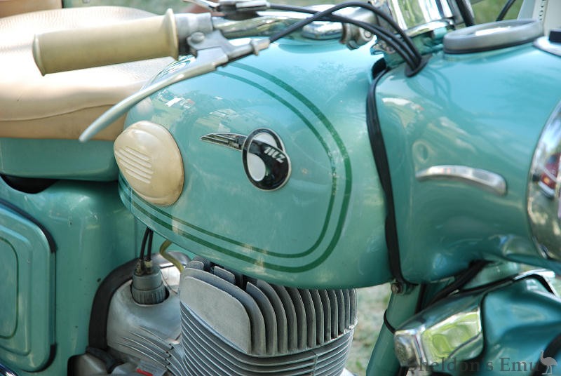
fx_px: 1639
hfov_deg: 19.4
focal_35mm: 105
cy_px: 188
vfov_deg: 13.1
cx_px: 280
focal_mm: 70
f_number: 4.5
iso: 200
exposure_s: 1/125
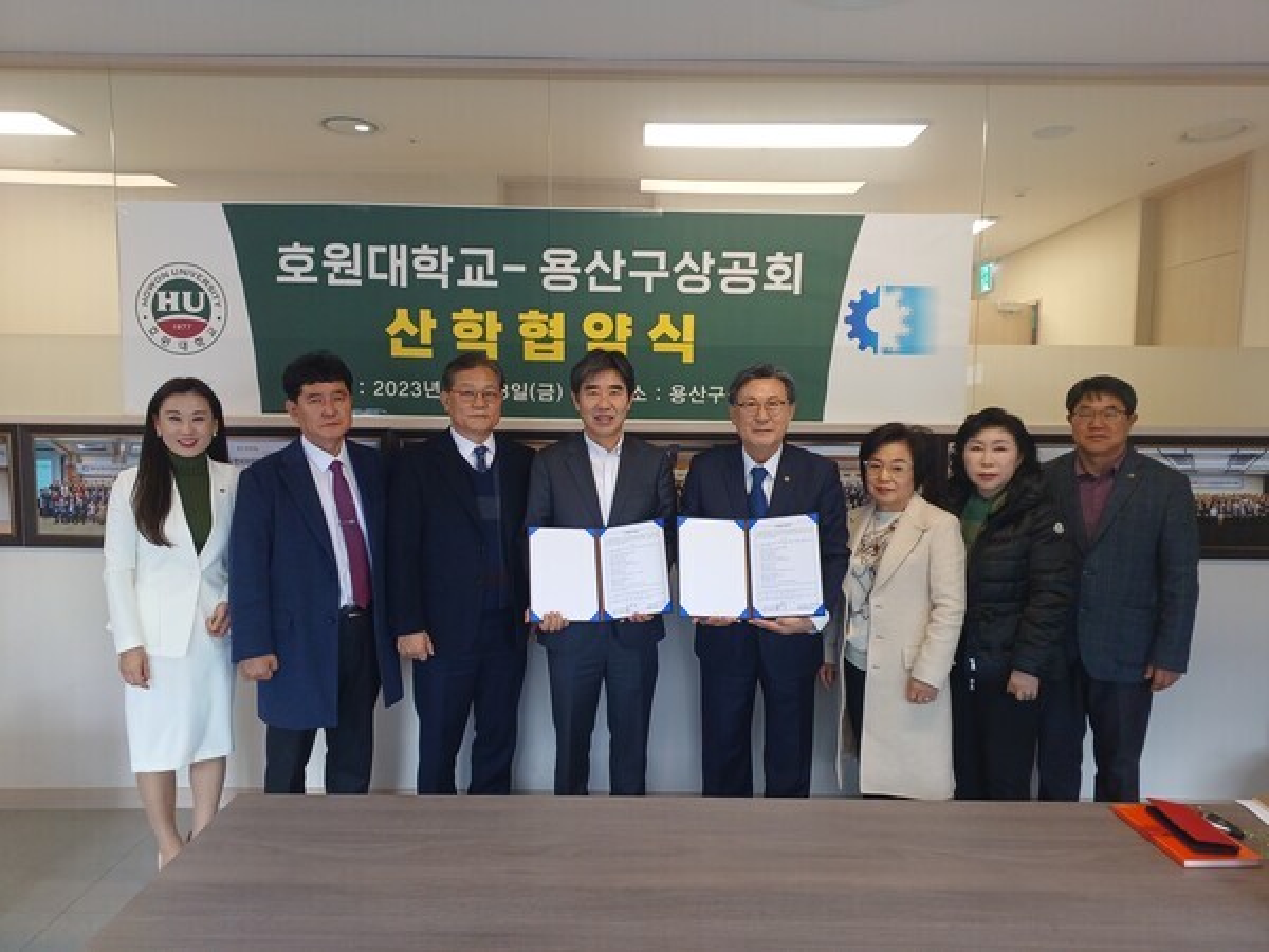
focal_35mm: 23
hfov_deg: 73.9
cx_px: 634
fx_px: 843
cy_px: 476
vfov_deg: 58.9
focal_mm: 5.06
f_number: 1.8
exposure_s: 1/60
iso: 125
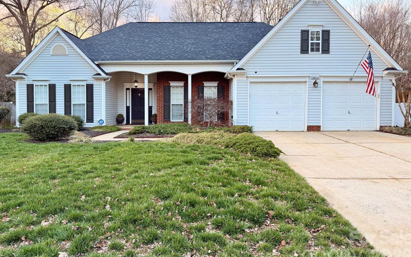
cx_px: 205
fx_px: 291
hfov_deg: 70.4
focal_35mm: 26
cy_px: 113
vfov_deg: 47.5
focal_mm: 6.76
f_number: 1.78
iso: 80
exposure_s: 1/130
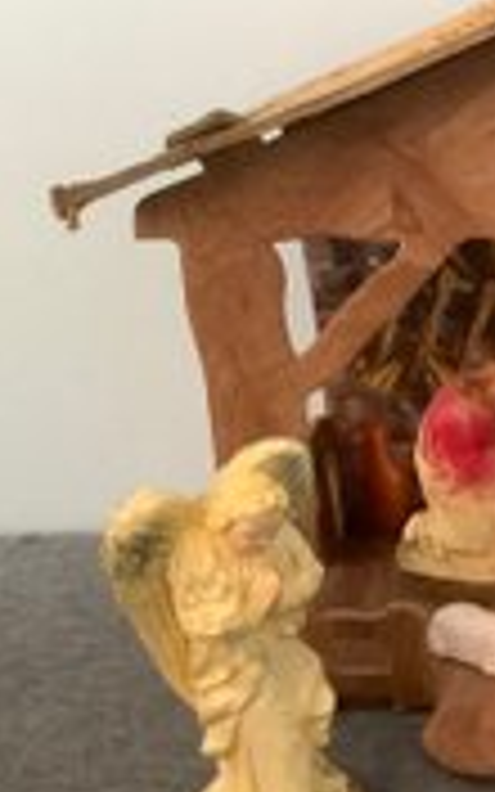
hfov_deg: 17.9
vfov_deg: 31.9
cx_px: 763
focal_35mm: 64
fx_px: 1381
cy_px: 461
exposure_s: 1/40
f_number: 2.4
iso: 400
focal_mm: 3.3
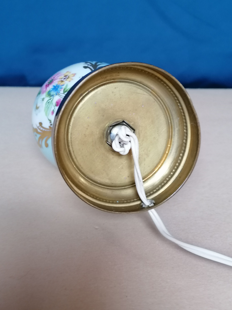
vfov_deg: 43.9
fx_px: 384
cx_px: 116
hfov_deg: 33.6
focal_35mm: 43
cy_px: 155
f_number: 1.8
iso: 250
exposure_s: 1/30
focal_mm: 4.75
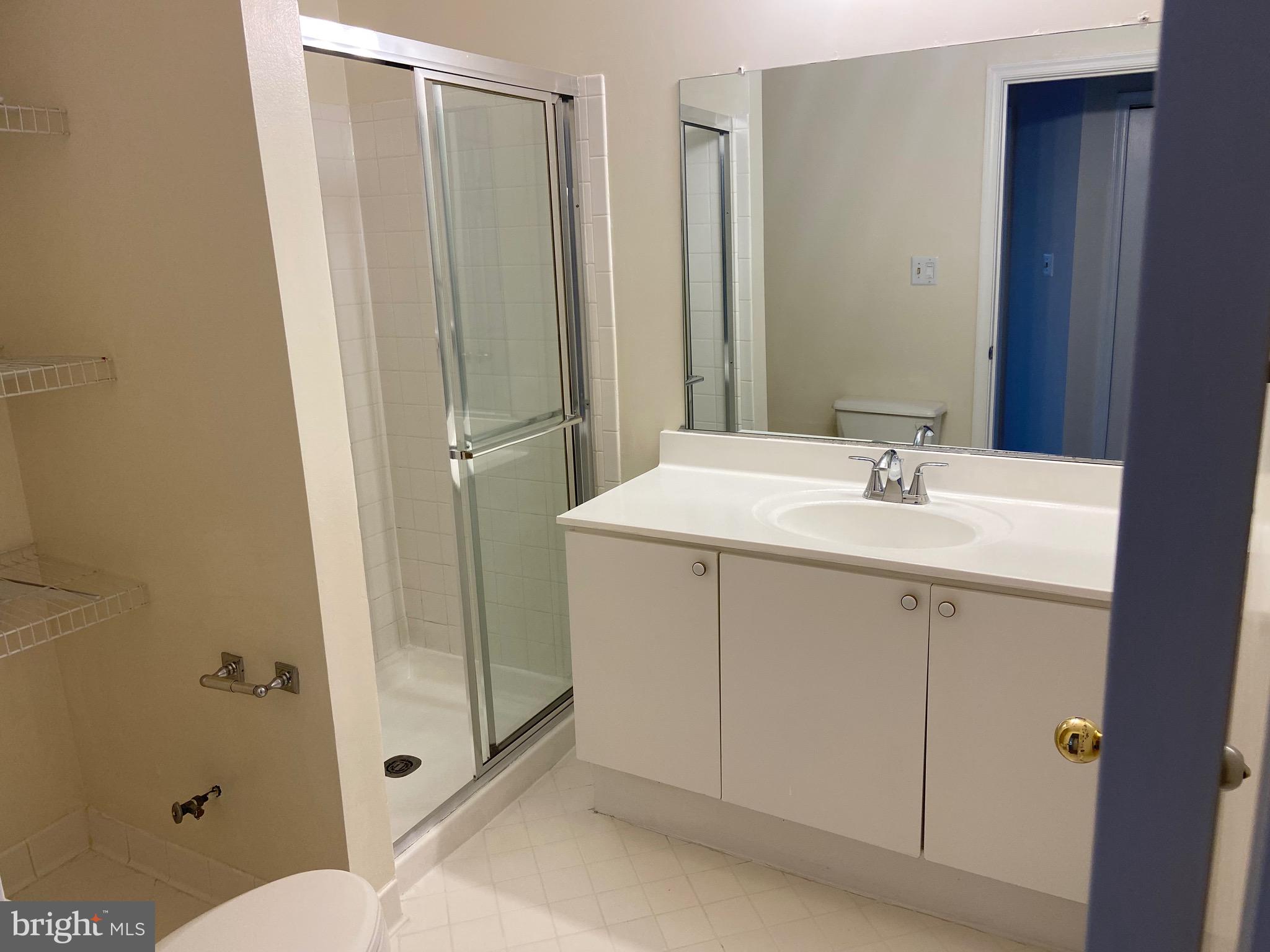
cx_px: 635
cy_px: 476
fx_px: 954
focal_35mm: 26
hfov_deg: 67.3
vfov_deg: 53.1
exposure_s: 1/120
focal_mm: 4.25
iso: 80
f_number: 1.8
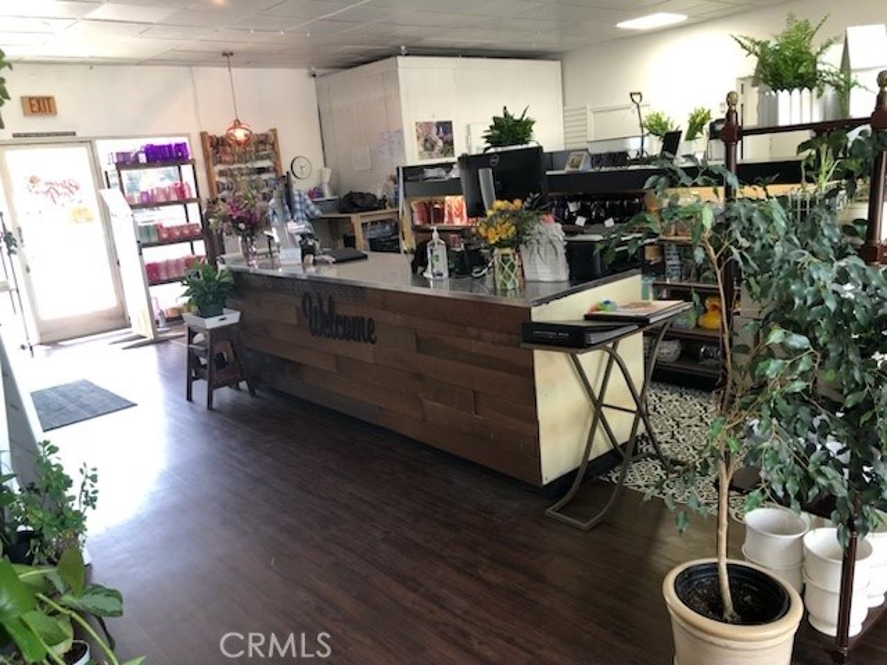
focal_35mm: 28
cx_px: 444
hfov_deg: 63.4
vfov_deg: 49.7
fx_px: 717
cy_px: 332
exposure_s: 1/24
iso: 32
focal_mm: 3.99
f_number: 1.8
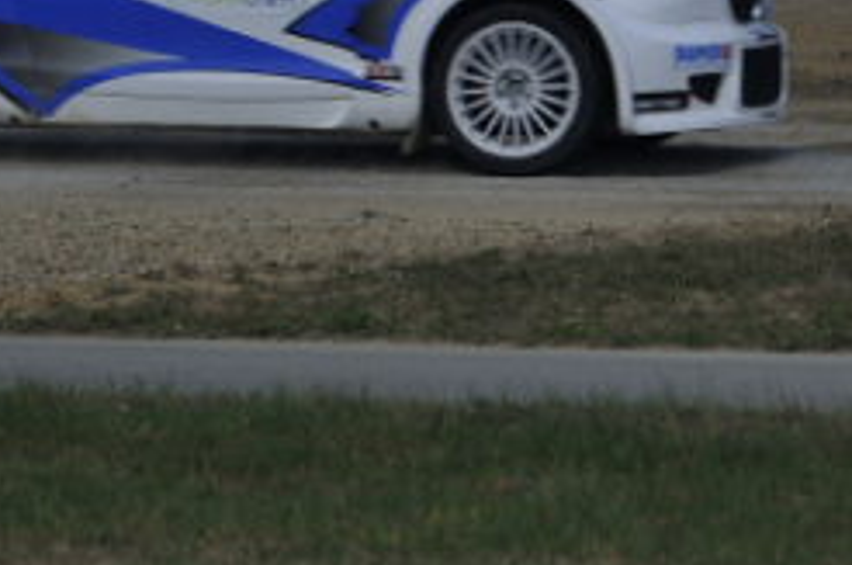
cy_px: -350
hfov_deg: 1.1
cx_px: 346
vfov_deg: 0.7
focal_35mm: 1831
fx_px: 43249
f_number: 5.6
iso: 200
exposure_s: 1/1000
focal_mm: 300
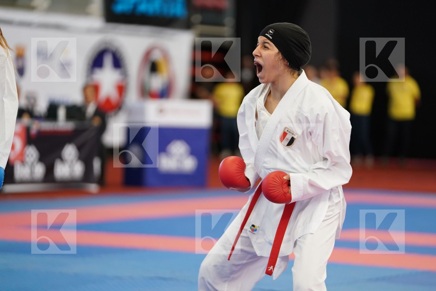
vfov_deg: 8.8
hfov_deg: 13.2
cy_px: 146
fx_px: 1889
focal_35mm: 156
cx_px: 218
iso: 2500
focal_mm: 156
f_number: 2.8
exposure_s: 1/800
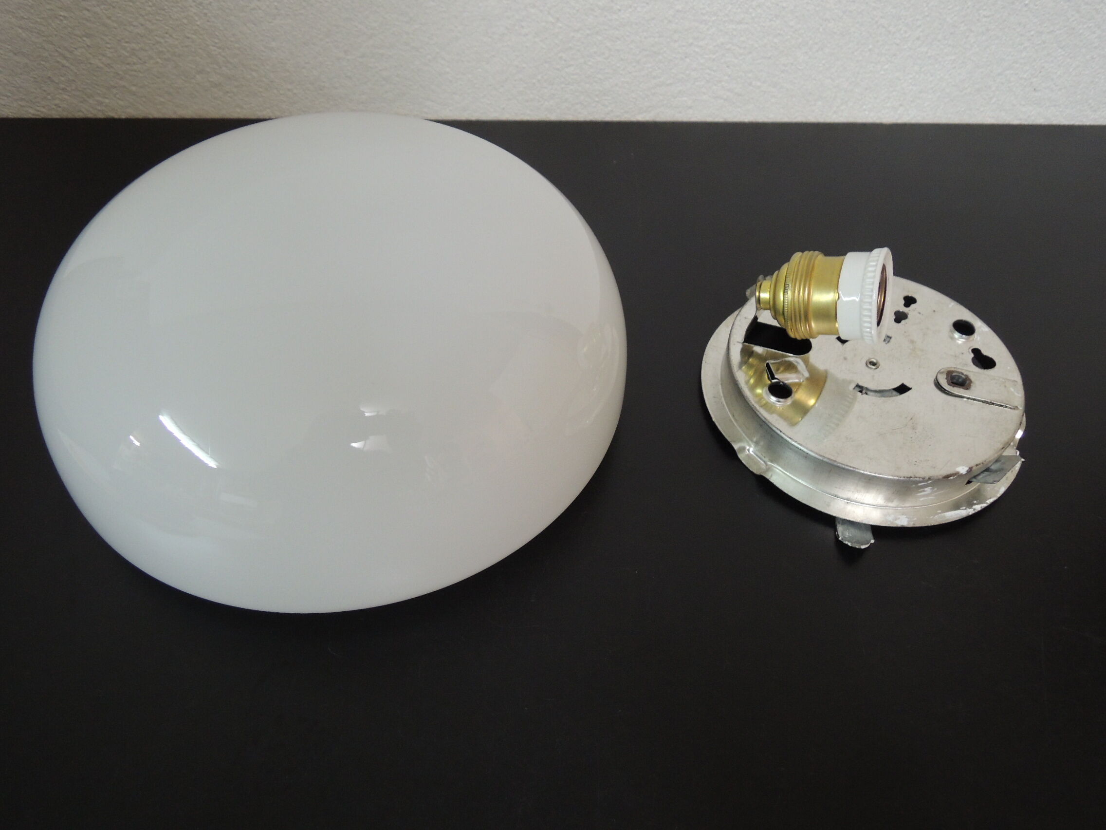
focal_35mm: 24
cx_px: 553
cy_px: 415
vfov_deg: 56.8
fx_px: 767
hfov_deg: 71.6
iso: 400
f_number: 2.8
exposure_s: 1/30
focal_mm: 4.3
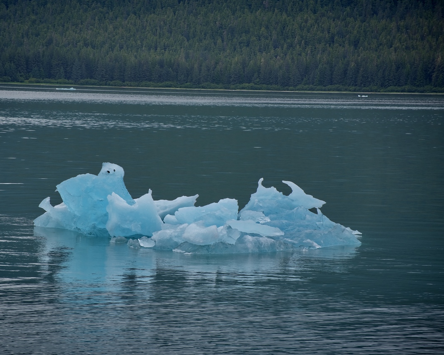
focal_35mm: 187
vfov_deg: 8.3
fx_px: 2457
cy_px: 178
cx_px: 186
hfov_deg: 10.3
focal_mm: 165
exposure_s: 1/400
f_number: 7.1
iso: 100
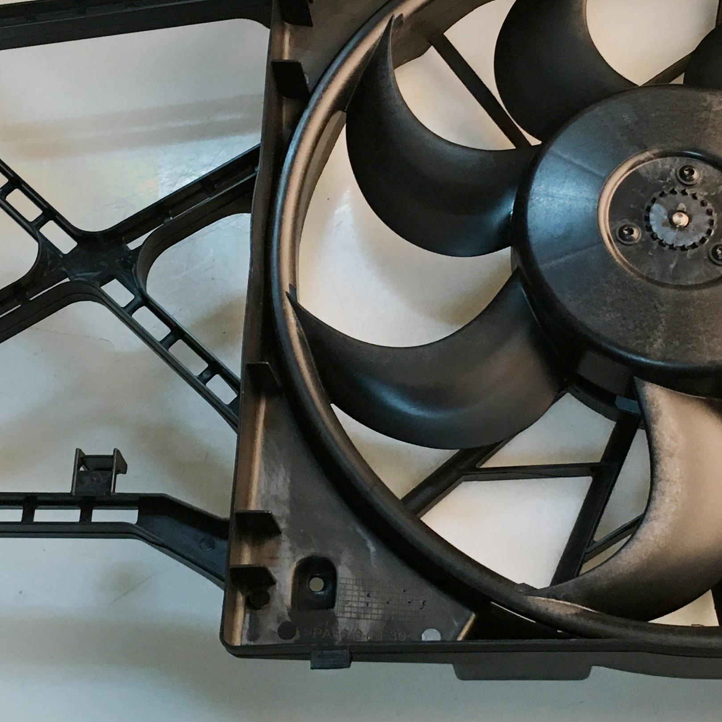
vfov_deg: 26.7
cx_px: 414
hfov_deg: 26.9
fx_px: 1510
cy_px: 231
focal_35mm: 64
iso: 125
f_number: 2.2
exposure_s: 1/33
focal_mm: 4.15
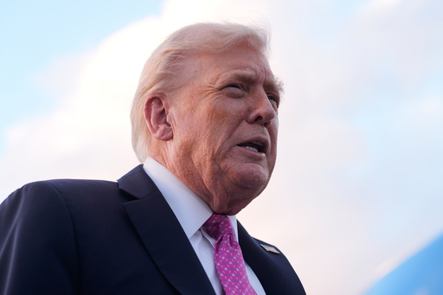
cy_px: 148
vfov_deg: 19.4
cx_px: 222
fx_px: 861
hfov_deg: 28.9
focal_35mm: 70
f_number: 4
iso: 800
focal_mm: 70
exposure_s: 1/320
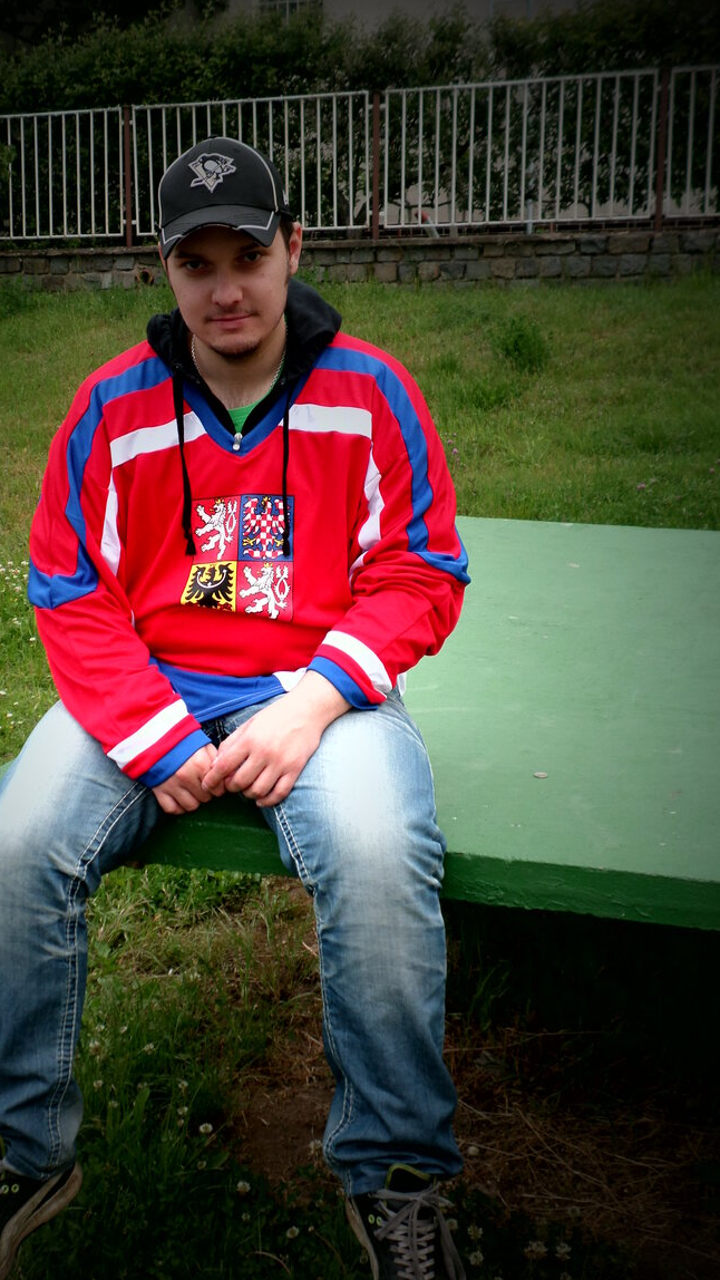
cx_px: 246
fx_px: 1391
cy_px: 666
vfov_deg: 49.4
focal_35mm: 41
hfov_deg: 28.8
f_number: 3
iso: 80
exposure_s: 1/60
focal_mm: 6.5
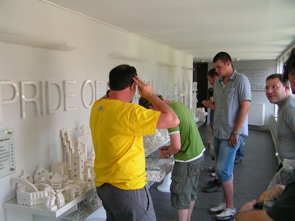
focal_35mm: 38
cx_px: 148
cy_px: 110
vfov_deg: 37.7
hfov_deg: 49.0
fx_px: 324
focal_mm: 6.3
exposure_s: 1/50
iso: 50
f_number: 2.8
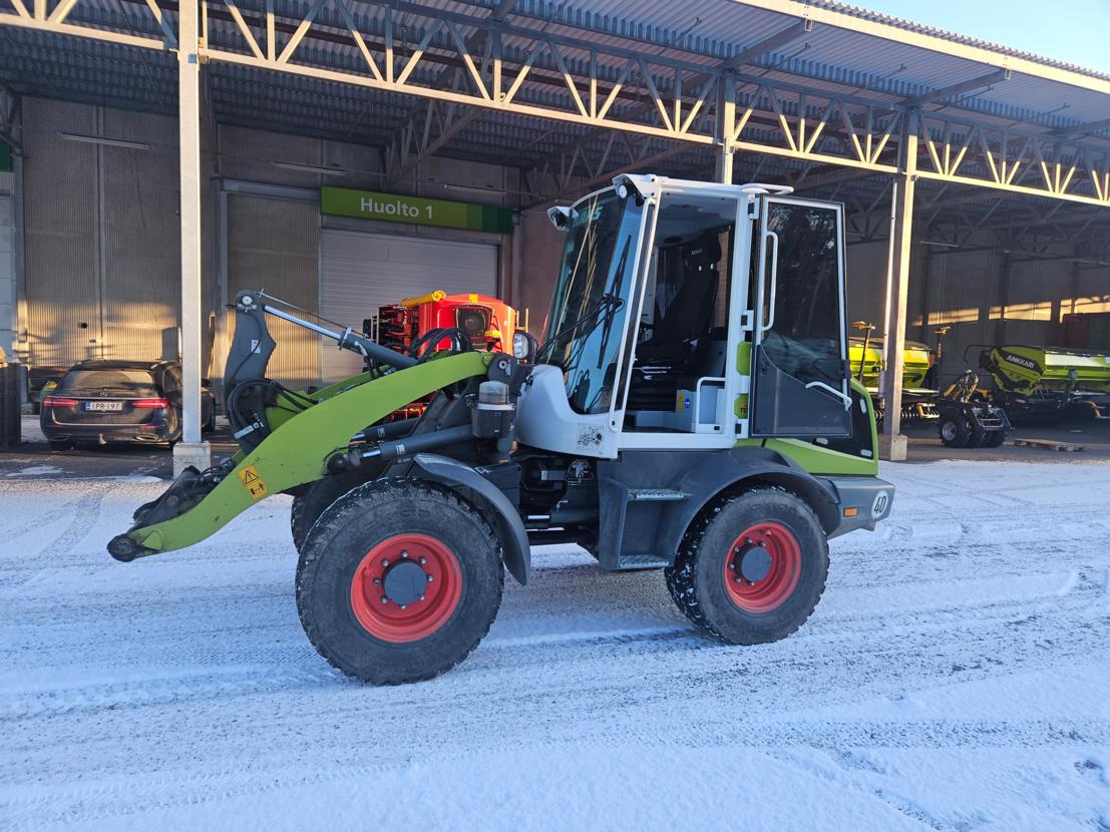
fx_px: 737
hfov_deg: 73.9
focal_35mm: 23
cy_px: 416
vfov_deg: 58.9
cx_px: 555
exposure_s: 1/135
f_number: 1.8
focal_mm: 5.4
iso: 25
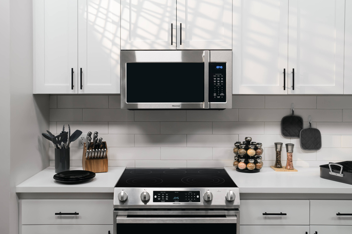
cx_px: 176
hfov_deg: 54.4
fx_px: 342
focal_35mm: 35
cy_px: 117
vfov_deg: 37.9
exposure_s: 1/40
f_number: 2.8
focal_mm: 35
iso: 1250
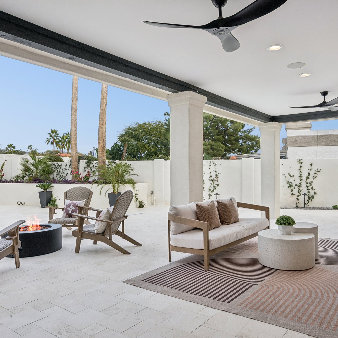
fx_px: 287
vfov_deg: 60.9
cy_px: 172
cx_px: 190
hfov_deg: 60.8
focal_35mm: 26
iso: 320
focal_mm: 20
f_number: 8
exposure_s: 1/640
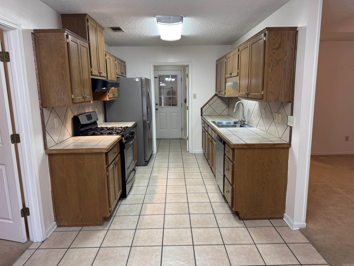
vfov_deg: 56.8
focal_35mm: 24
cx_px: 177
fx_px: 245
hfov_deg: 71.6
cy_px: 133
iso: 125
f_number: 1.78
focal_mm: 6.76
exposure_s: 1/60
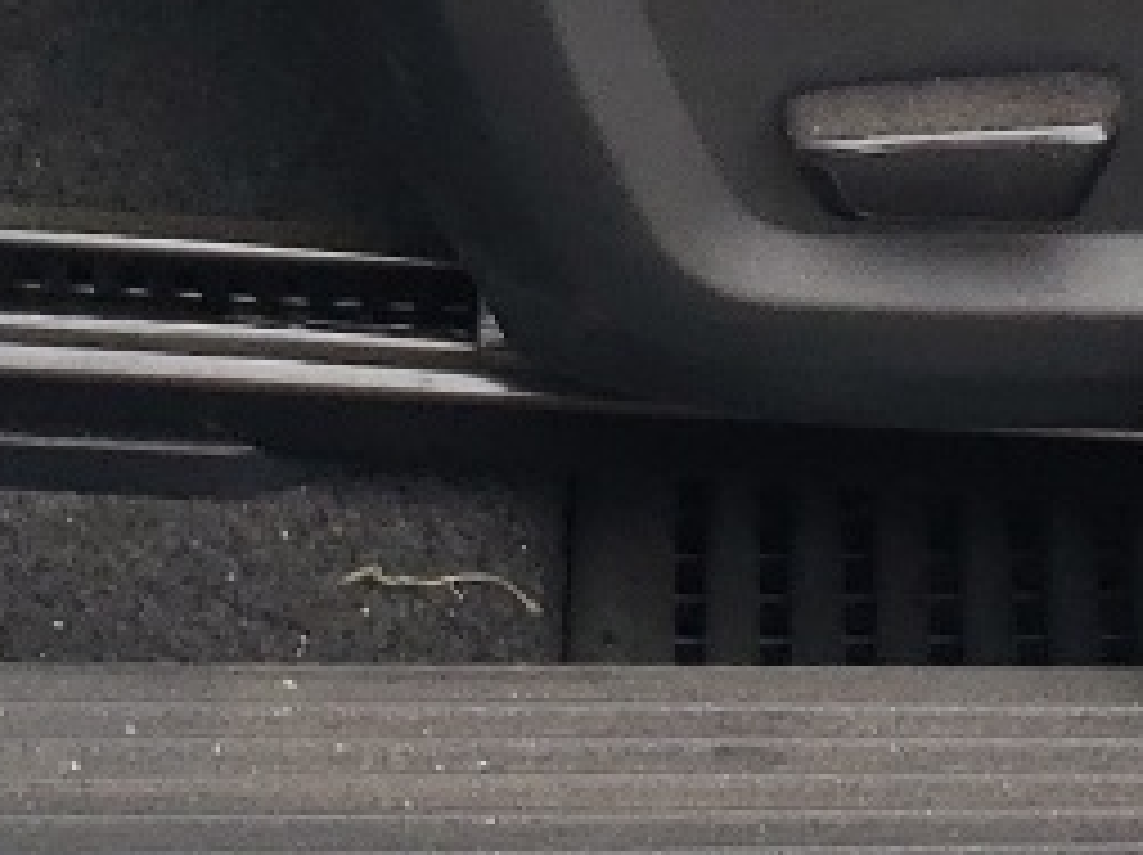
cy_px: -1840
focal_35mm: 164
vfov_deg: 7.7
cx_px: 544
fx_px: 5410
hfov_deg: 12.1
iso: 50
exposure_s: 1/169
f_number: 1.5
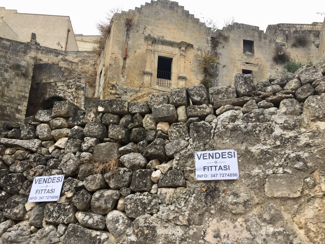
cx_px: 162
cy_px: 122
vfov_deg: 48.2
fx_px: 272
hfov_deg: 61.7
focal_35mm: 29
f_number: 2.2
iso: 32
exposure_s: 1/113
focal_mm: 4.15
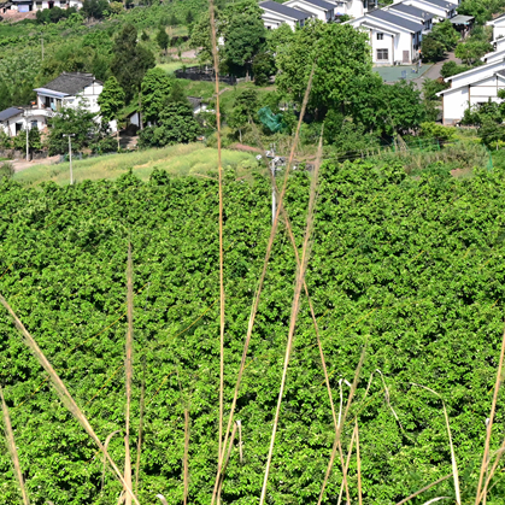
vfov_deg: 16.1
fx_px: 1766
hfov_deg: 16.2
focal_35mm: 107
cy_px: 90
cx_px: 178
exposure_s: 1/5000
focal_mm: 44
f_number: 8
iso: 3200
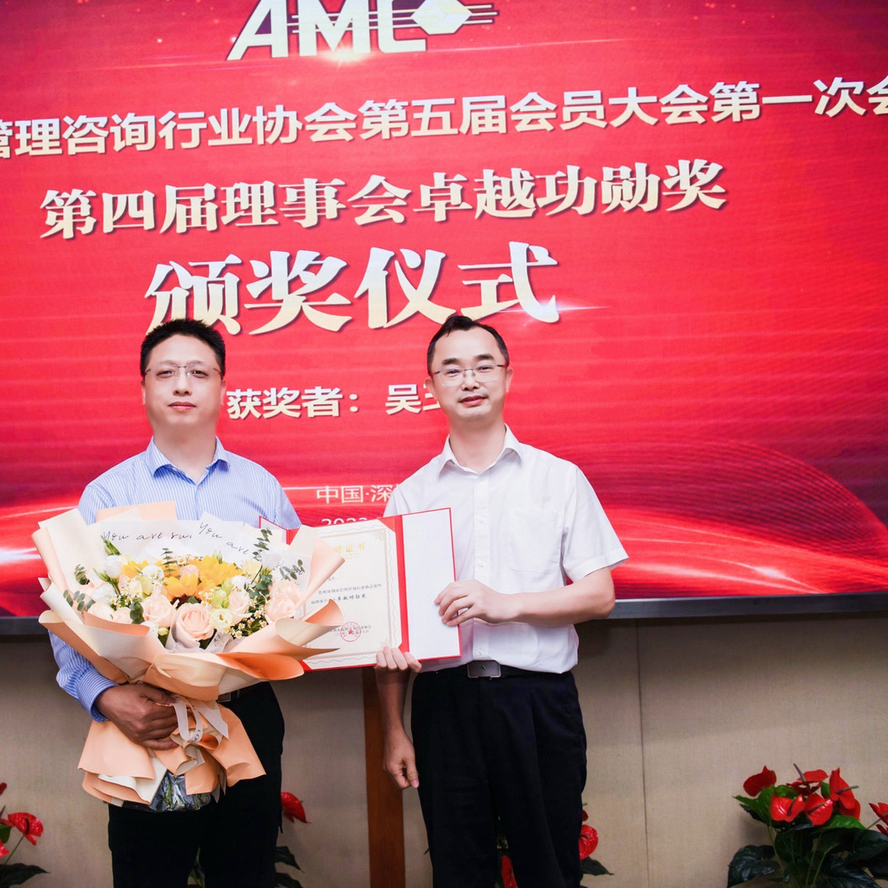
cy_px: 443
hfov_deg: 41.5
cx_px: 324
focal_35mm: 40
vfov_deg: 41.9
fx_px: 1161
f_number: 3.5
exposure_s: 1/161
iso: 320
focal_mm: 31
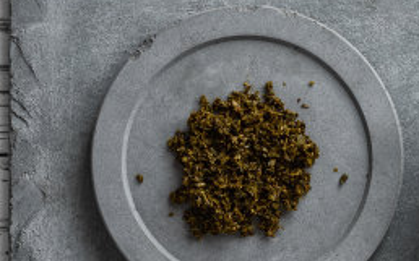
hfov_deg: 17.0
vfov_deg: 10.8
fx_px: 1381
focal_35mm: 121
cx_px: 393
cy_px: 153
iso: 100
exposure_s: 1/1.25
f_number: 10
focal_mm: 50
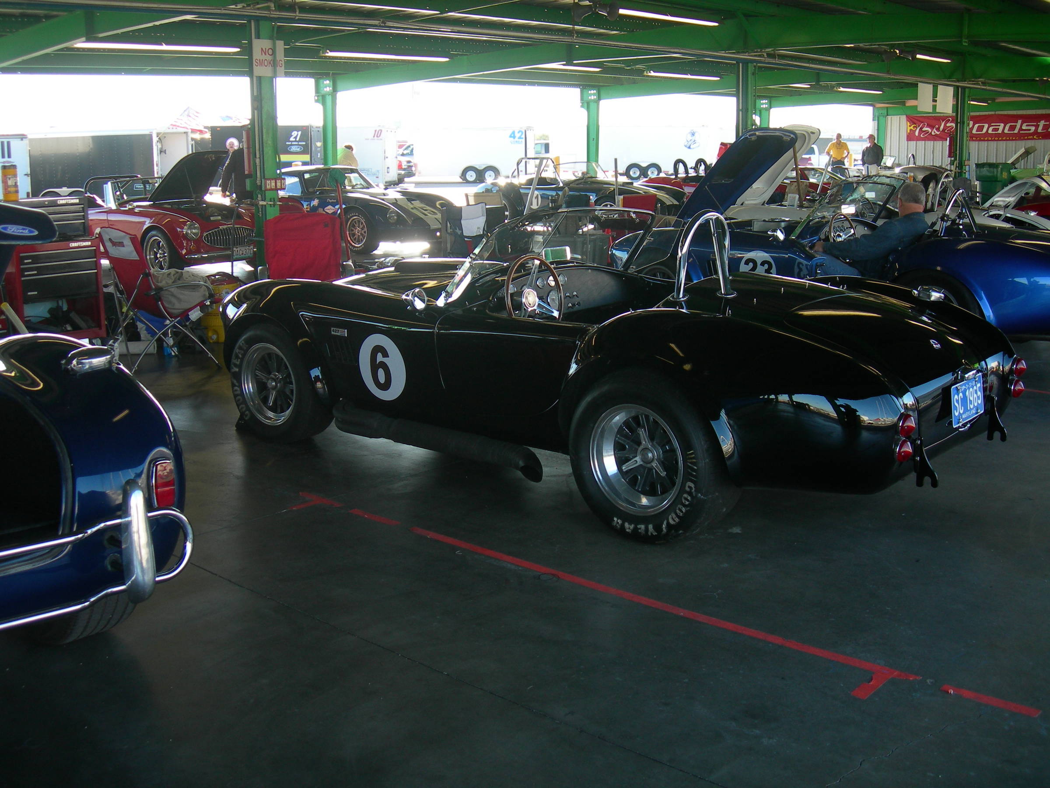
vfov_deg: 37.7
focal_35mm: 38
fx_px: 1153
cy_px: 394
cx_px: 525
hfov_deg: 49.0
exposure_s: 1/120
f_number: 2.8
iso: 50
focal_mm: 7.8
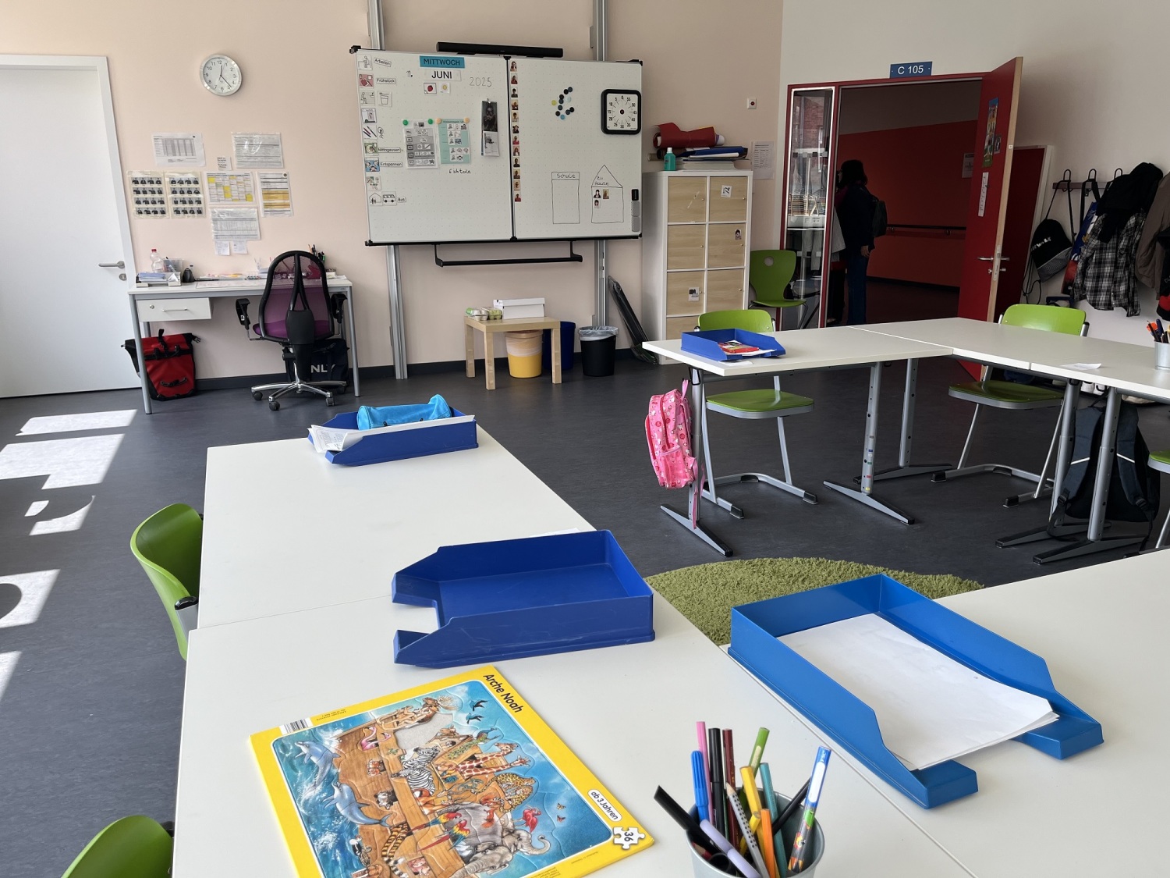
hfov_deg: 67.3
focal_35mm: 26
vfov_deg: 53.1
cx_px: 585
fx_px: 879
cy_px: 439
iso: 40
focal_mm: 5.1
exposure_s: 1/252
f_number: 1.6
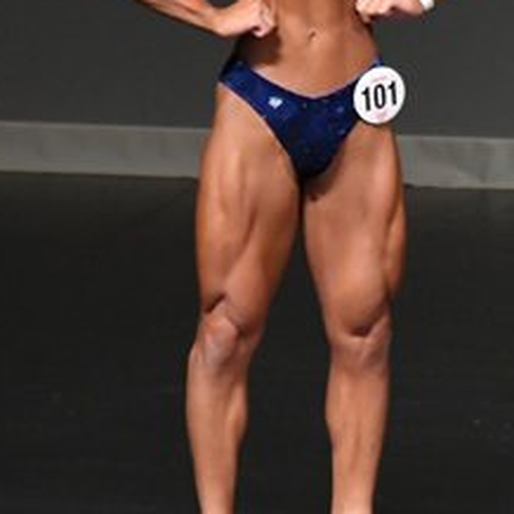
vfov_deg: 1.7
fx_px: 17522
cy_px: 160
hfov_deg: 1.7
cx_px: 617
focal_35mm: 1043
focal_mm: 230
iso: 5000
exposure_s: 1/400
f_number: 5.6
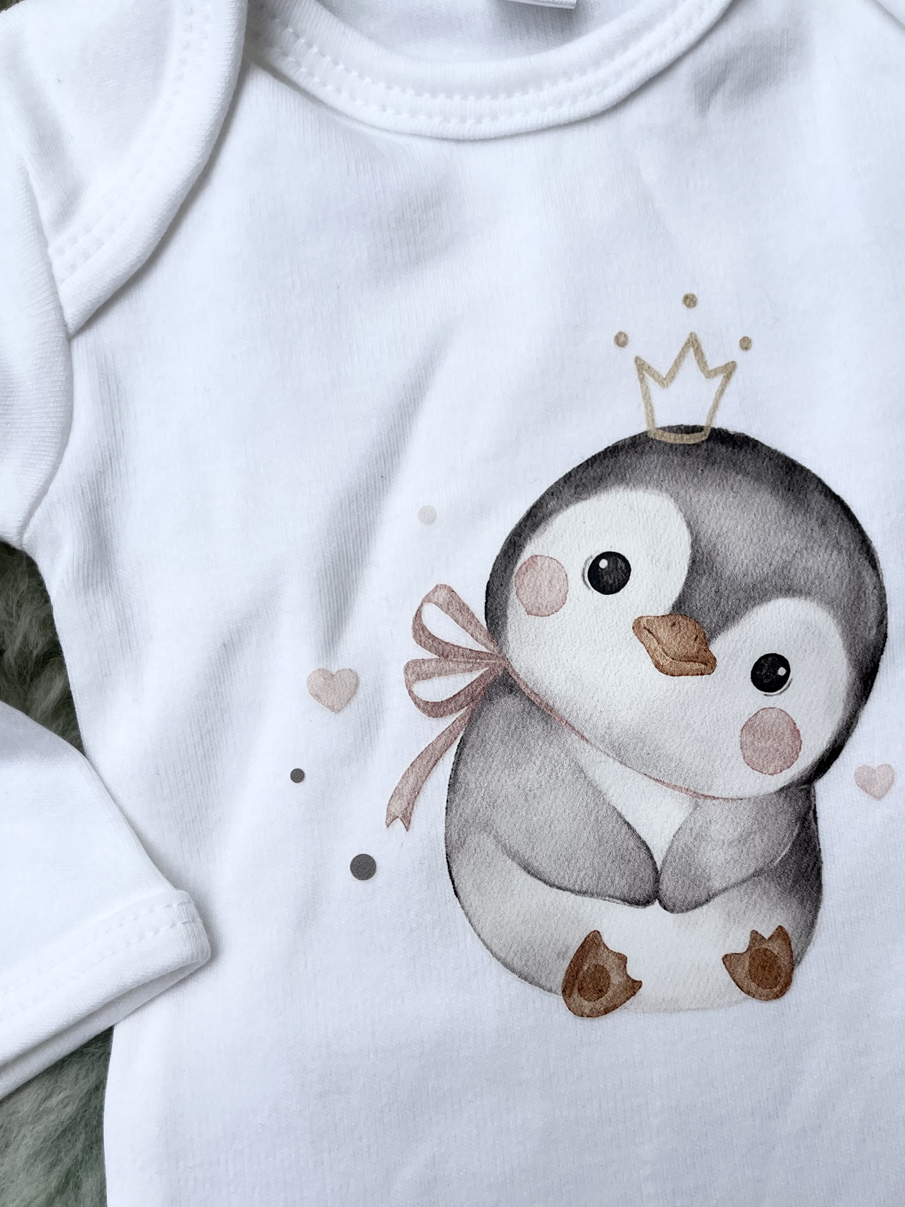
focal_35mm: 35
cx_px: 579
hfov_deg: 40.3
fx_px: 1220
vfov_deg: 52.4
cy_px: 690
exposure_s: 1/1135
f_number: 1.6
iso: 32
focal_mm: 4.2
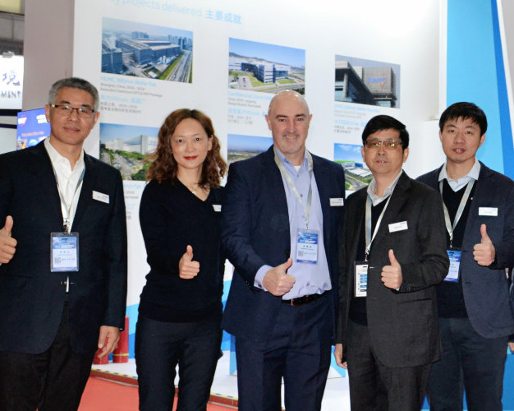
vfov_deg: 21.2
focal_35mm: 72
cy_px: 172
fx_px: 1095
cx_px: 458
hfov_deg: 25.6
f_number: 8
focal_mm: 20
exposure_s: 1/60
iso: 800
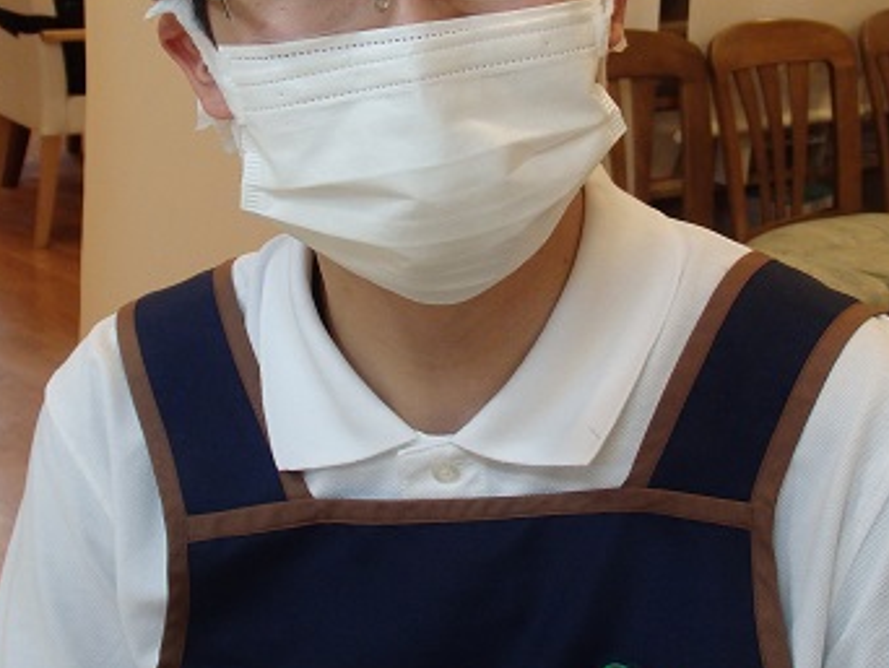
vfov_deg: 20.3
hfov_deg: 27.0
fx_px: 1850
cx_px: 515
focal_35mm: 72
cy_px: 151
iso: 320
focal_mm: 6.6
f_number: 3.6
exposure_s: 1/40
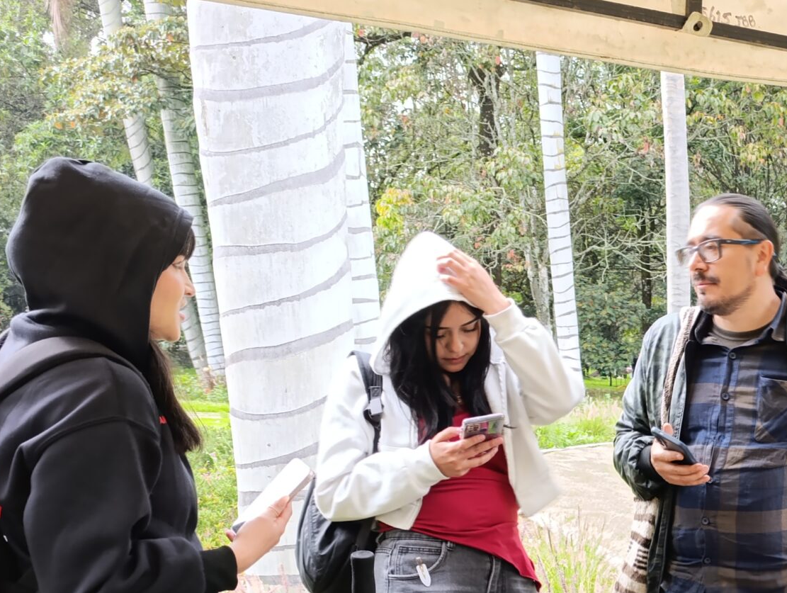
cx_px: 842
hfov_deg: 32.3
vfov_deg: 26.6
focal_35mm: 53
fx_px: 1207
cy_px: 536
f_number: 1.6
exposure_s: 1/120
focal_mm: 6.14
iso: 500
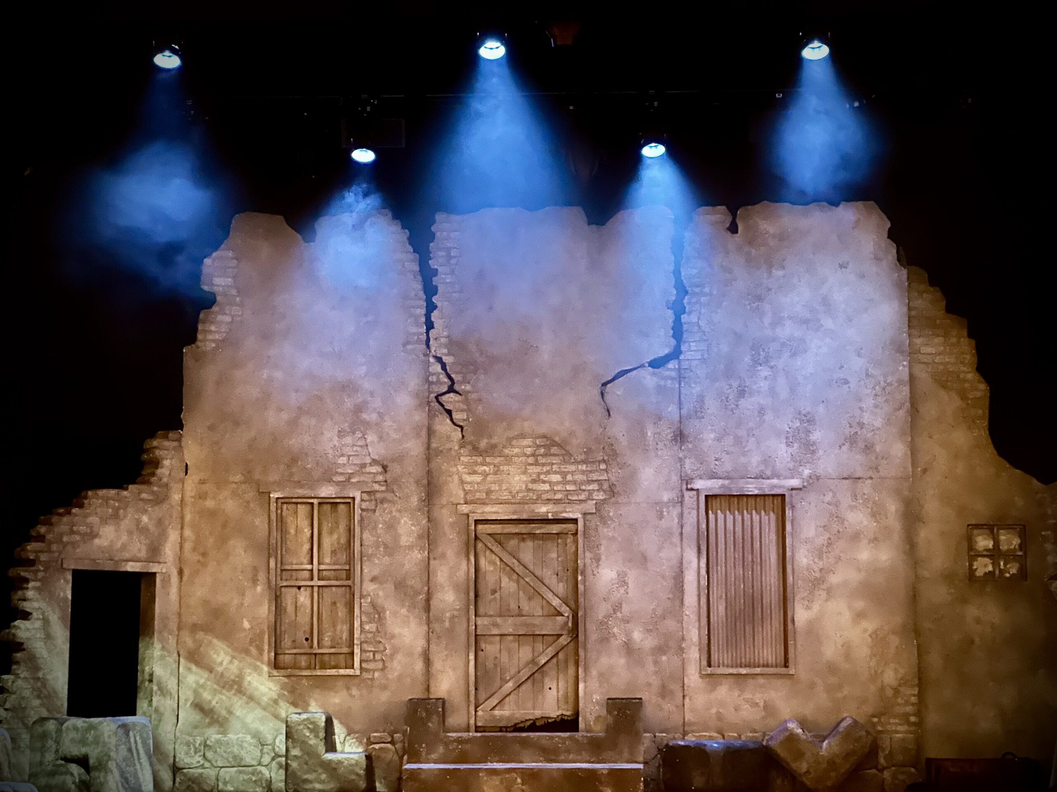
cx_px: 528
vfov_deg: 19.1
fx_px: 2351
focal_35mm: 77
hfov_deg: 25.3
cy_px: 396
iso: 1000
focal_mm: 9
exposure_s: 1/4
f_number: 2.8
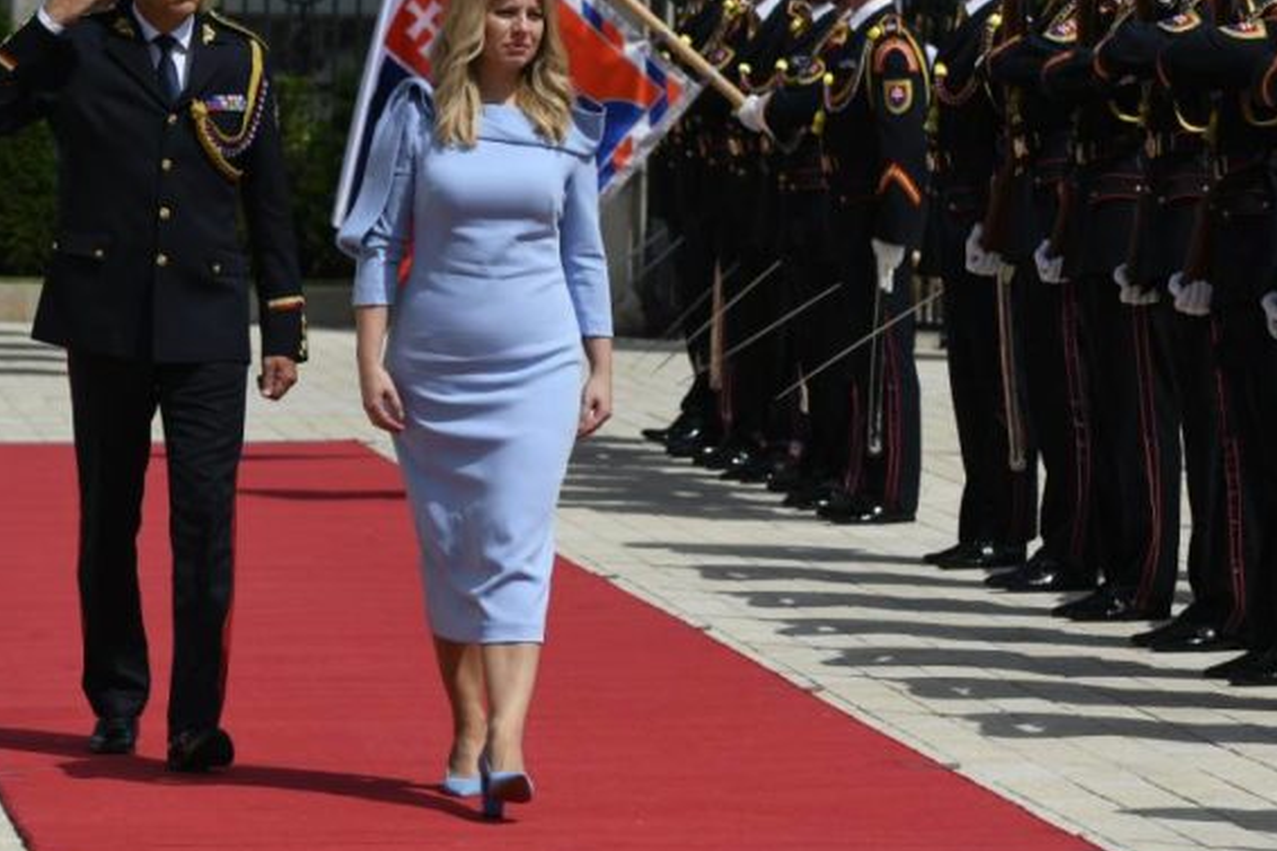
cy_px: 302
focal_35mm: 175
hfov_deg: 11.7
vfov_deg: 7.8
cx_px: 560
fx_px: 6205
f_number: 4.5
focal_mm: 86
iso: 200
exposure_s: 1/3200
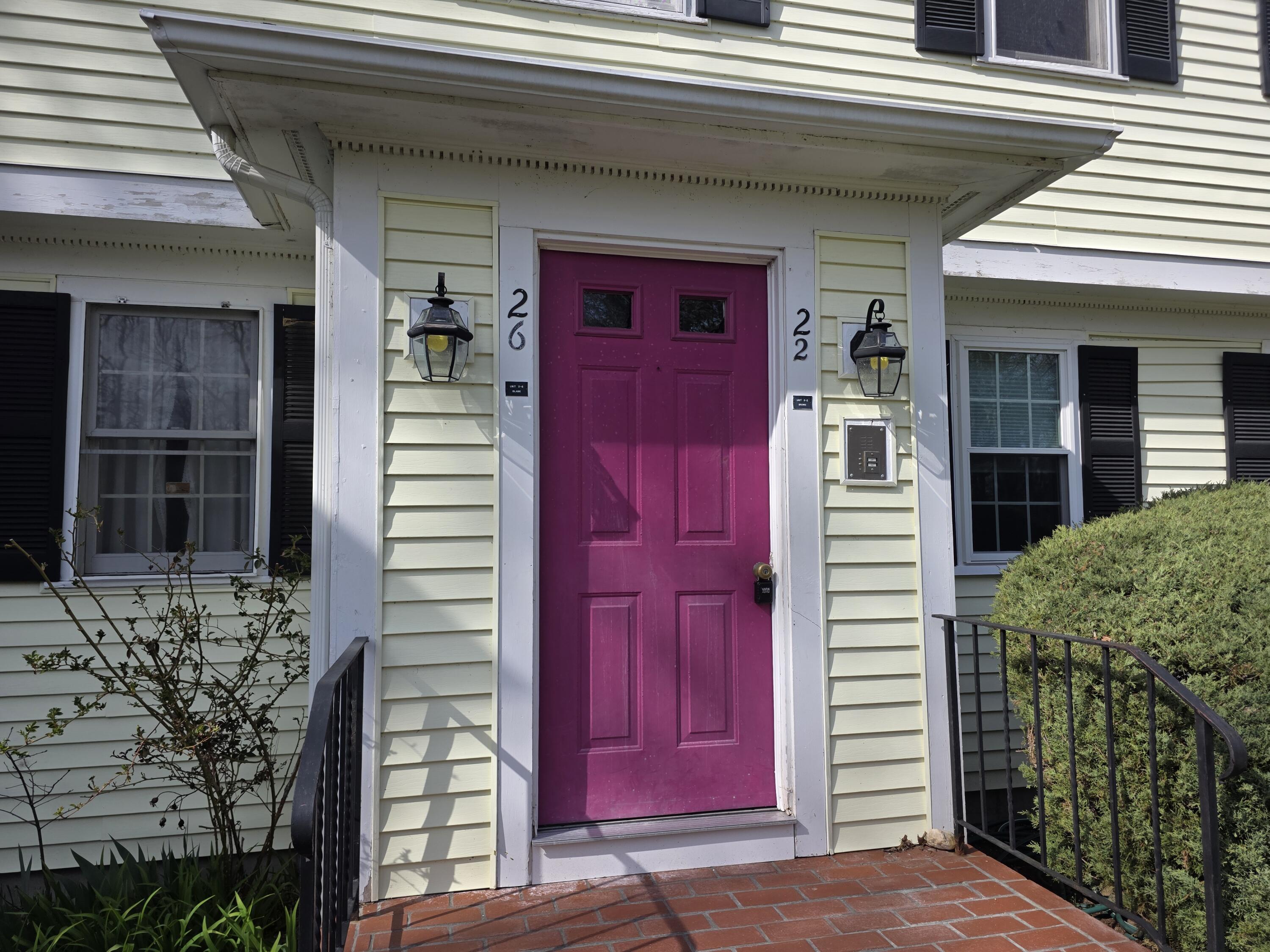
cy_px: 476
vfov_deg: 58.9
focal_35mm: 23
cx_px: 635
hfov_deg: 73.9
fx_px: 844
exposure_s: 1/4237
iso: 80
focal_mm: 6.3
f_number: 1.7
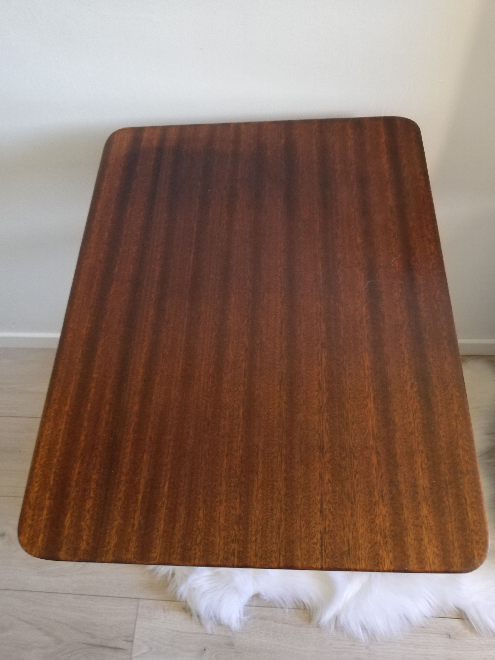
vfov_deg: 67.3
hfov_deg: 53.1
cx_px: 248
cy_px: 330
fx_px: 496
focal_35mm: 26
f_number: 2.2
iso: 400
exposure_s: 1/24
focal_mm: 3.81
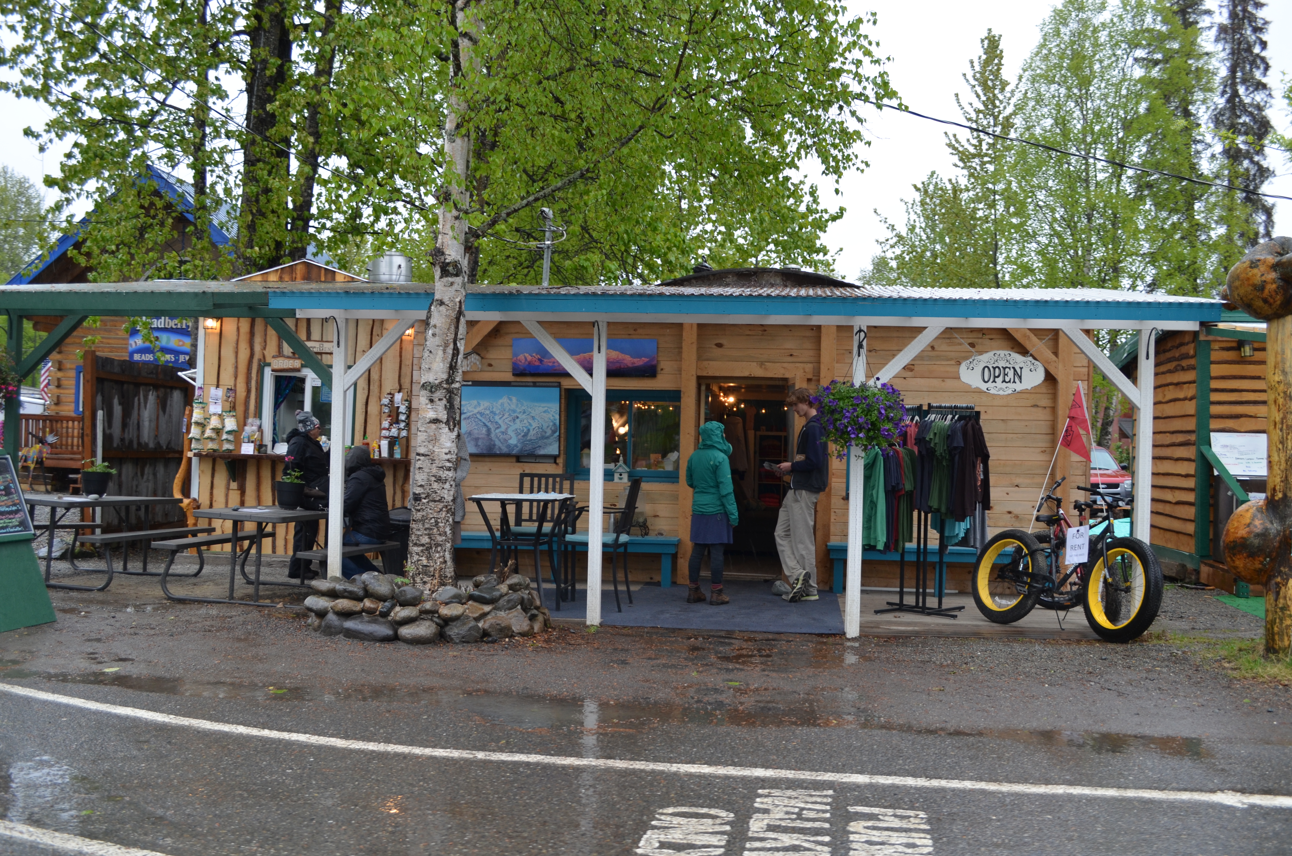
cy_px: 428
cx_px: 646
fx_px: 1182
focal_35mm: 33
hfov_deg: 57.3
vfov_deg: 39.8
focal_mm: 22
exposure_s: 1/160
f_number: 6.3
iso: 200
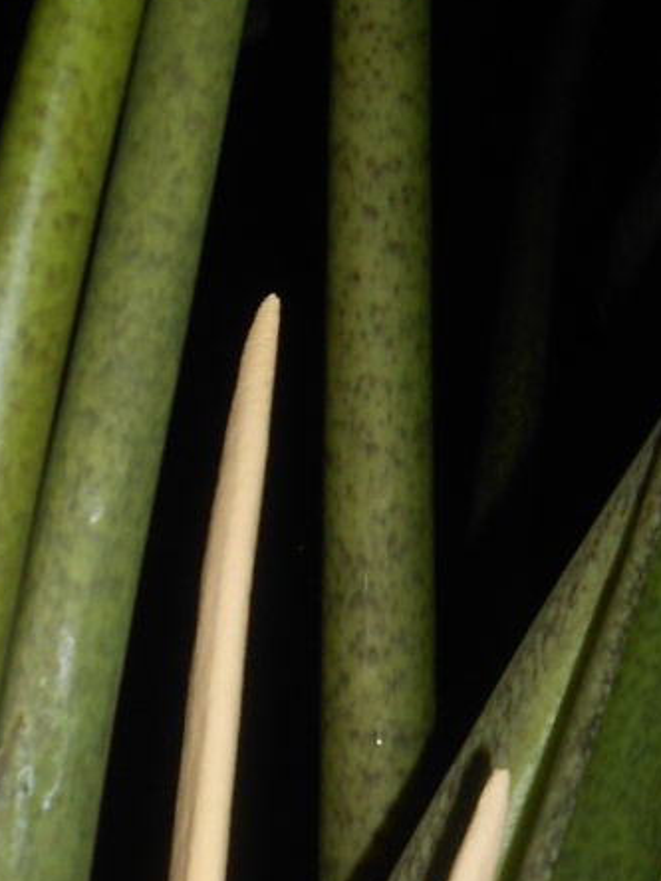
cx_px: 385
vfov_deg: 32.1
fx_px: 1528
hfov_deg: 24.4
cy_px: 494
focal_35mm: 60
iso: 200
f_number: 3.5
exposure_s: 1/25
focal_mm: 4.6
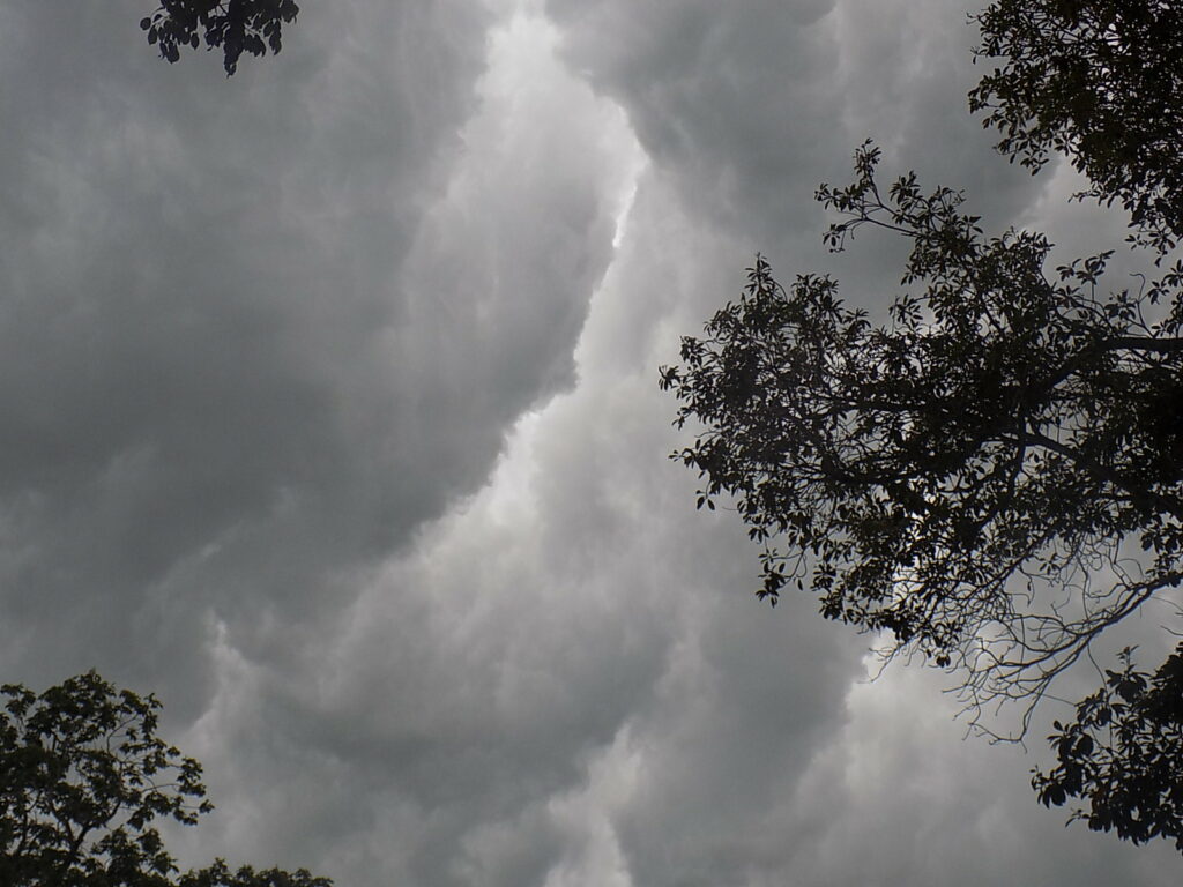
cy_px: 444
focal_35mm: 65
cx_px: 592
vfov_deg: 22.6
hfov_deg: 29.8
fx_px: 2221
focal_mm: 11.5
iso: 80
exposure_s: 1/30
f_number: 4.1
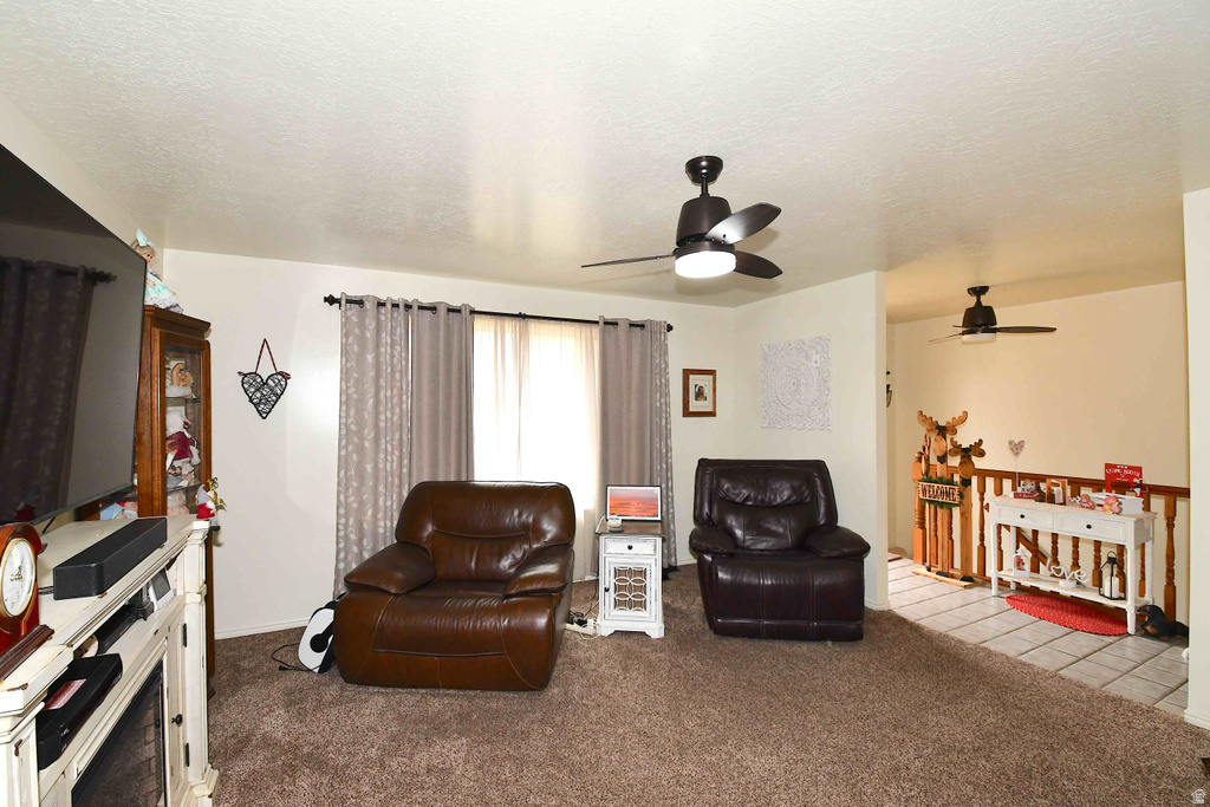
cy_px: 404
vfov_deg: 77.3
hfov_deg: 100.4
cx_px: 605
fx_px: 504
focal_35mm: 15
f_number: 7.1
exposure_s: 1/60
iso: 1000
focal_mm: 10
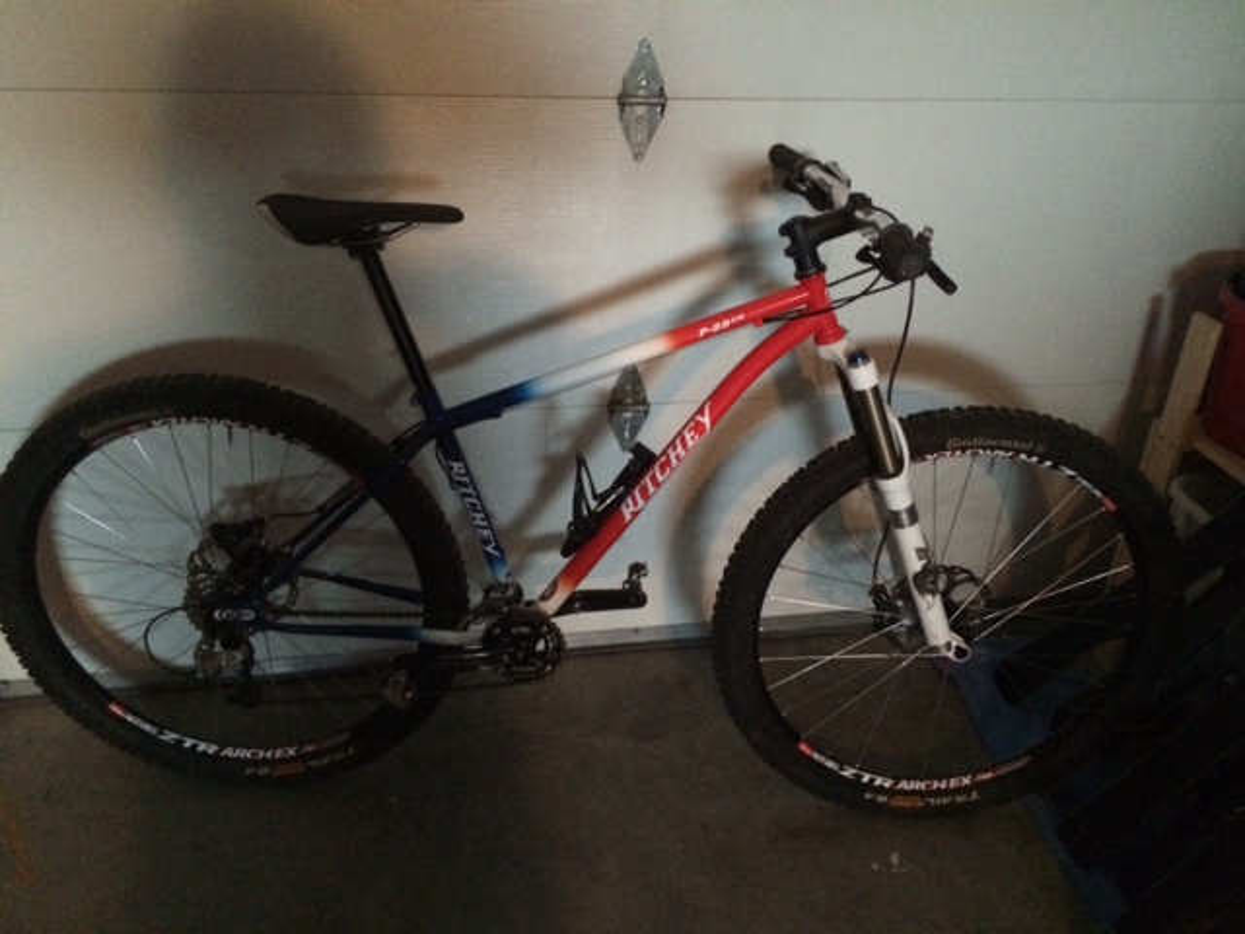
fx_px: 1043
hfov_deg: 61.7
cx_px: 622
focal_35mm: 29
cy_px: 467
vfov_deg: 48.2
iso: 640
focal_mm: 4.15
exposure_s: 1/15
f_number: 2.2
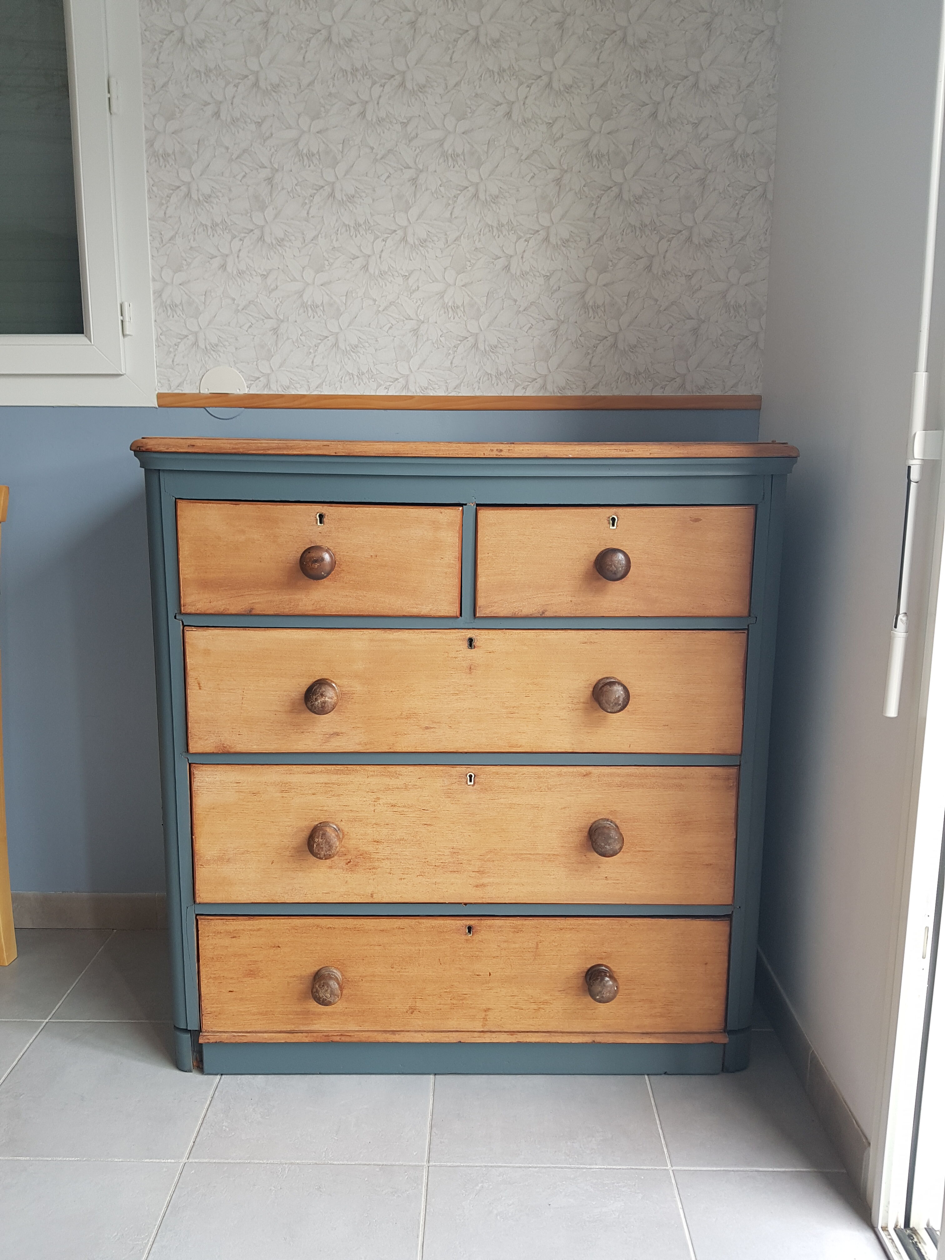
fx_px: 946
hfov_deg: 53.1
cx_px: 472
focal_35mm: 26
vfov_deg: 67.3
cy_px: 630
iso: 50
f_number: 1.7
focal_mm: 4.2
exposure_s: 1/50
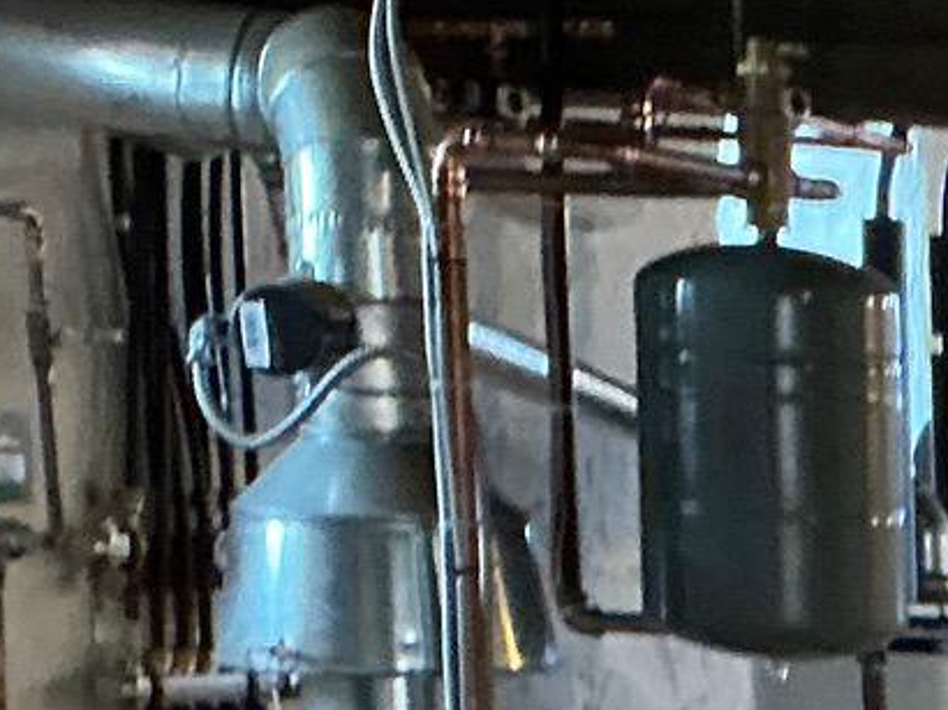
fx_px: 3832
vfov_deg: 10.0
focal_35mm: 140
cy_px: 1309
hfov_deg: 11.5
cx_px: 2301
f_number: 1.8
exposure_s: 1/40
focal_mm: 3
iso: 250
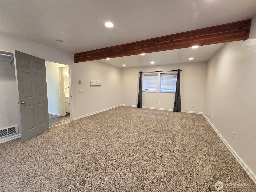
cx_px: 128
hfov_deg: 106.2
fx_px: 96
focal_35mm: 13
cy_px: 96
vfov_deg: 89.9
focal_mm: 2.2
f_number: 2.2
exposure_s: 1/60
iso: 250
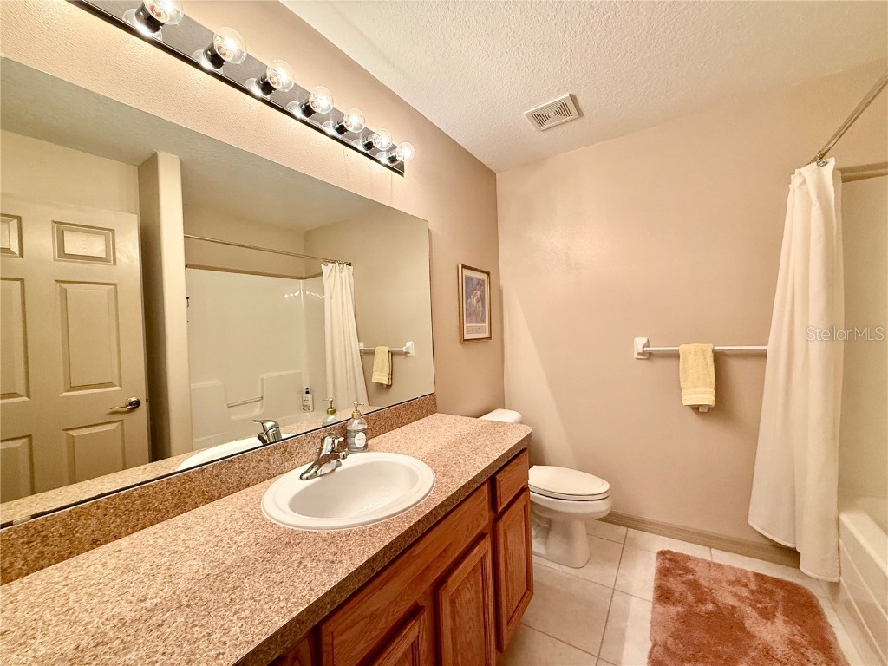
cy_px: 333
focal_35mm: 14
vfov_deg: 85.7
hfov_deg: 102.1
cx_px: 444
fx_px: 359
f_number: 2.2
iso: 250
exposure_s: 1/60
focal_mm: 2.22
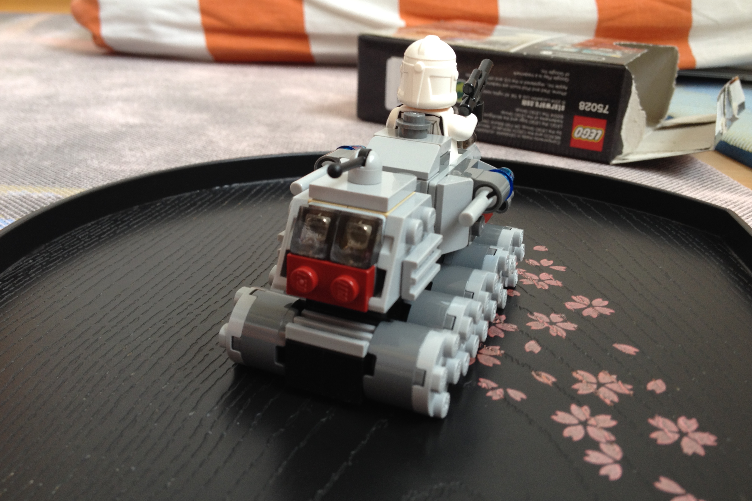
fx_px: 773
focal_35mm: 37
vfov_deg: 35.9
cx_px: 380
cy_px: 237
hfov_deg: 51.9
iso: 50
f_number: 2.4
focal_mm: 4.28
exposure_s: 1/20
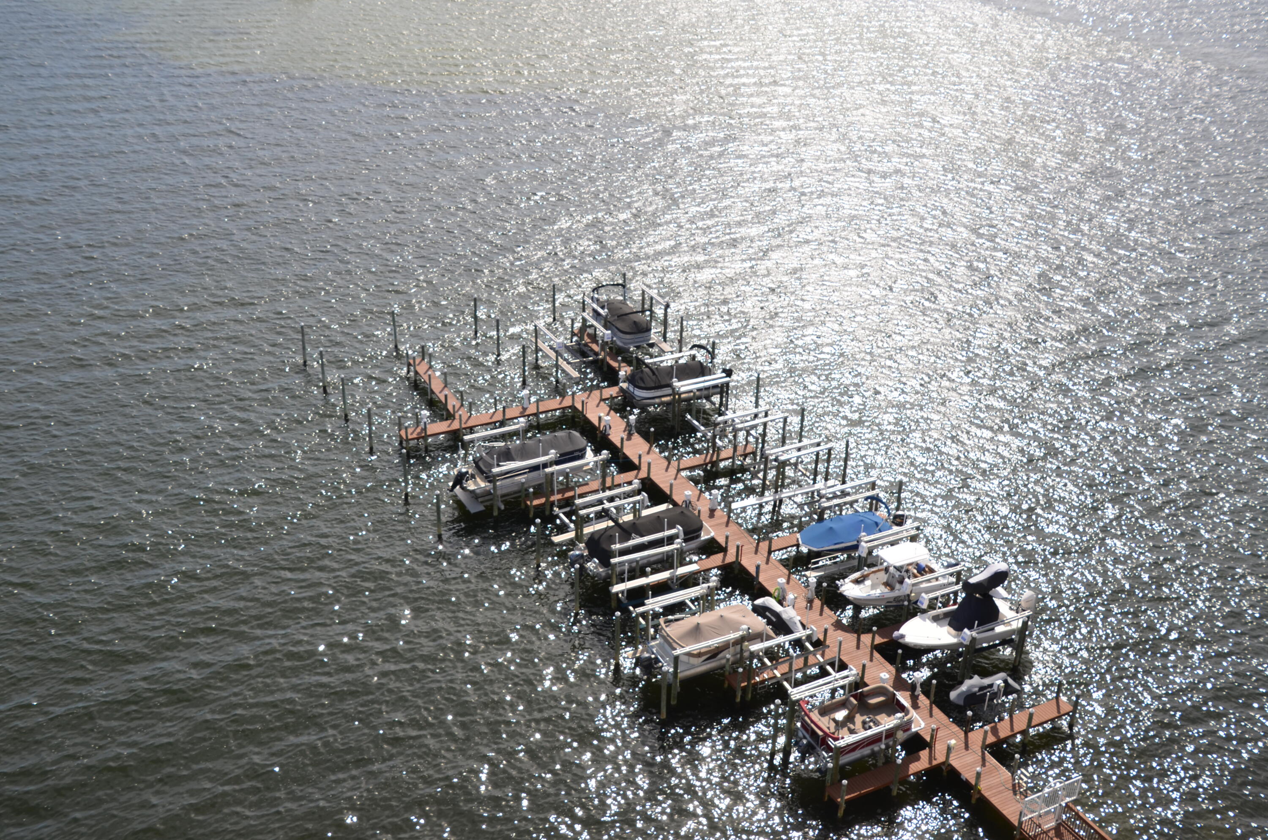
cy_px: 420
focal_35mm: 36
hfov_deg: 53.2
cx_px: 634
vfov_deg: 36.7
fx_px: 1265
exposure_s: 1/250
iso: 100
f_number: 9
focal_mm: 24
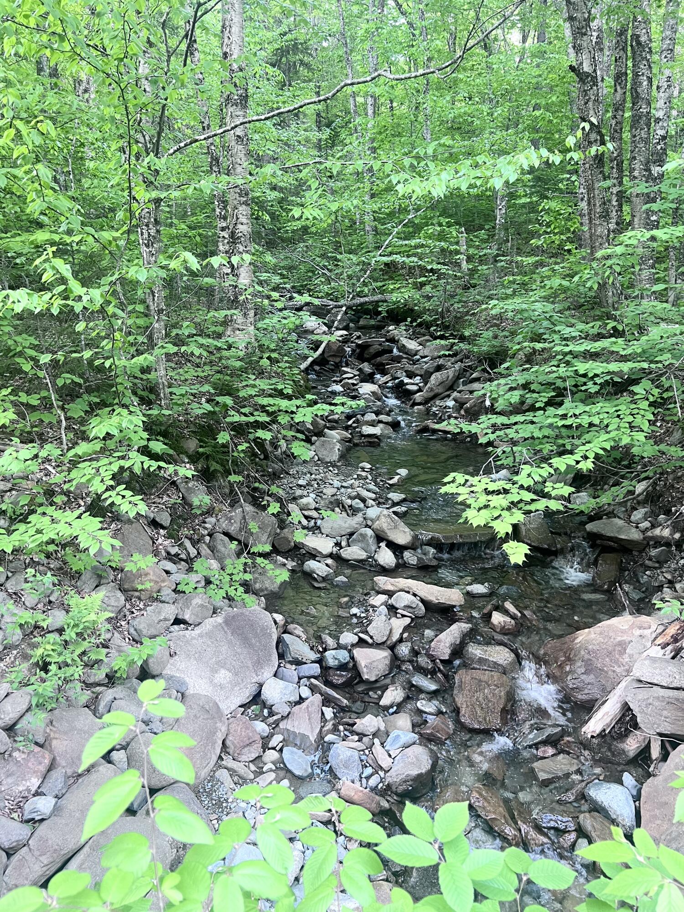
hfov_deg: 53.1
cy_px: 456
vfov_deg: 67.3
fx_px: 685
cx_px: 342
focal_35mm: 26
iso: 125
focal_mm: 5.7
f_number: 1.5
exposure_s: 1/88
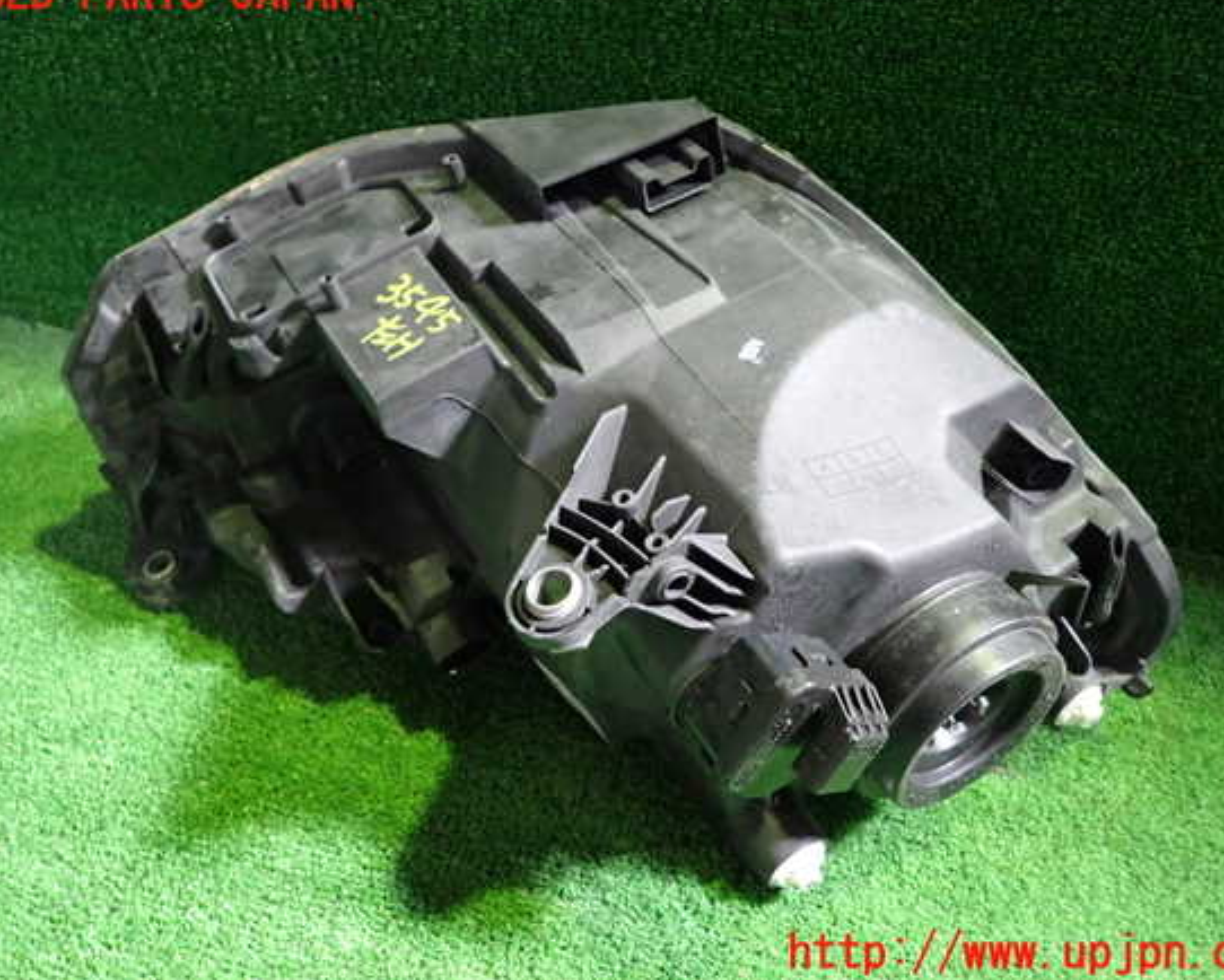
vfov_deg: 53.2
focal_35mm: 27
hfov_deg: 64.0
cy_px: 474
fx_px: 978
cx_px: 621
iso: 640
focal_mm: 4.5
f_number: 2
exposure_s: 1/30
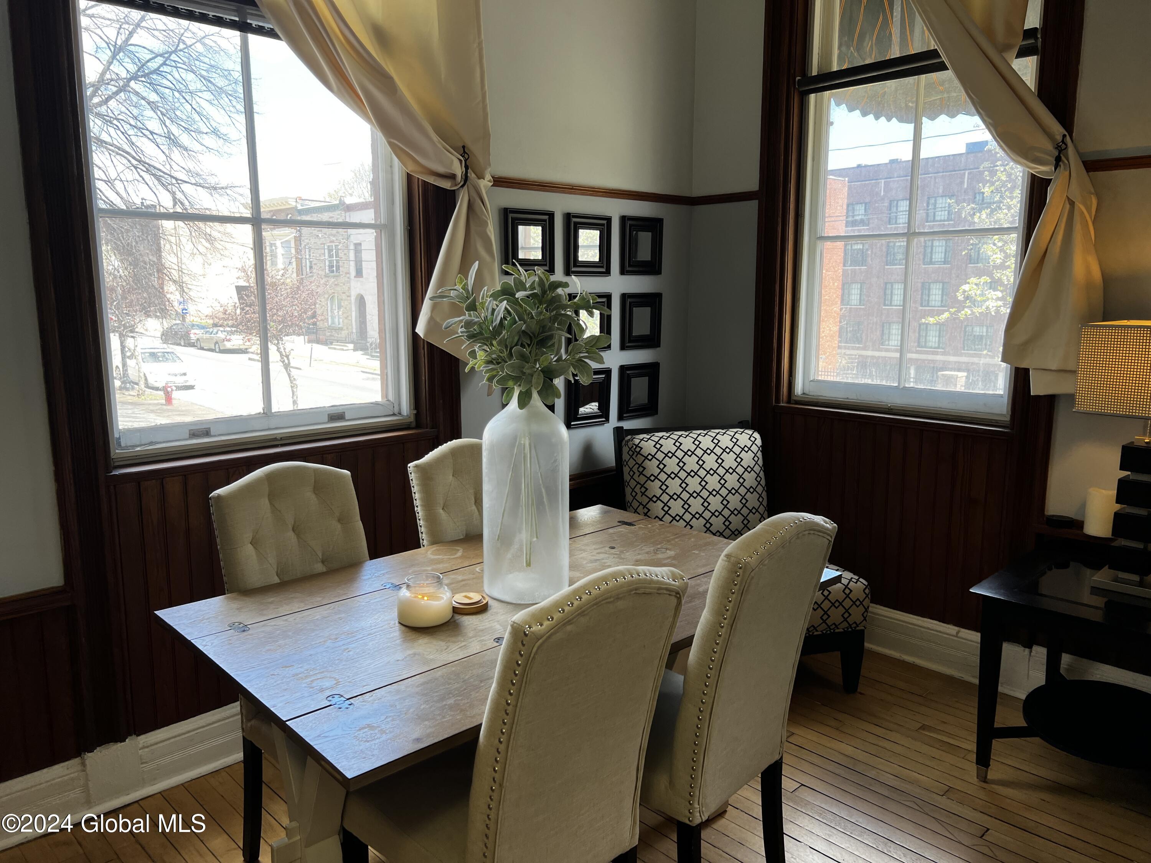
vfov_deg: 53.1
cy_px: 432
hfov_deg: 67.3
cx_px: 576
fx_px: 865
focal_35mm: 26
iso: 40
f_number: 1.5
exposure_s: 1/168
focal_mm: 5.7
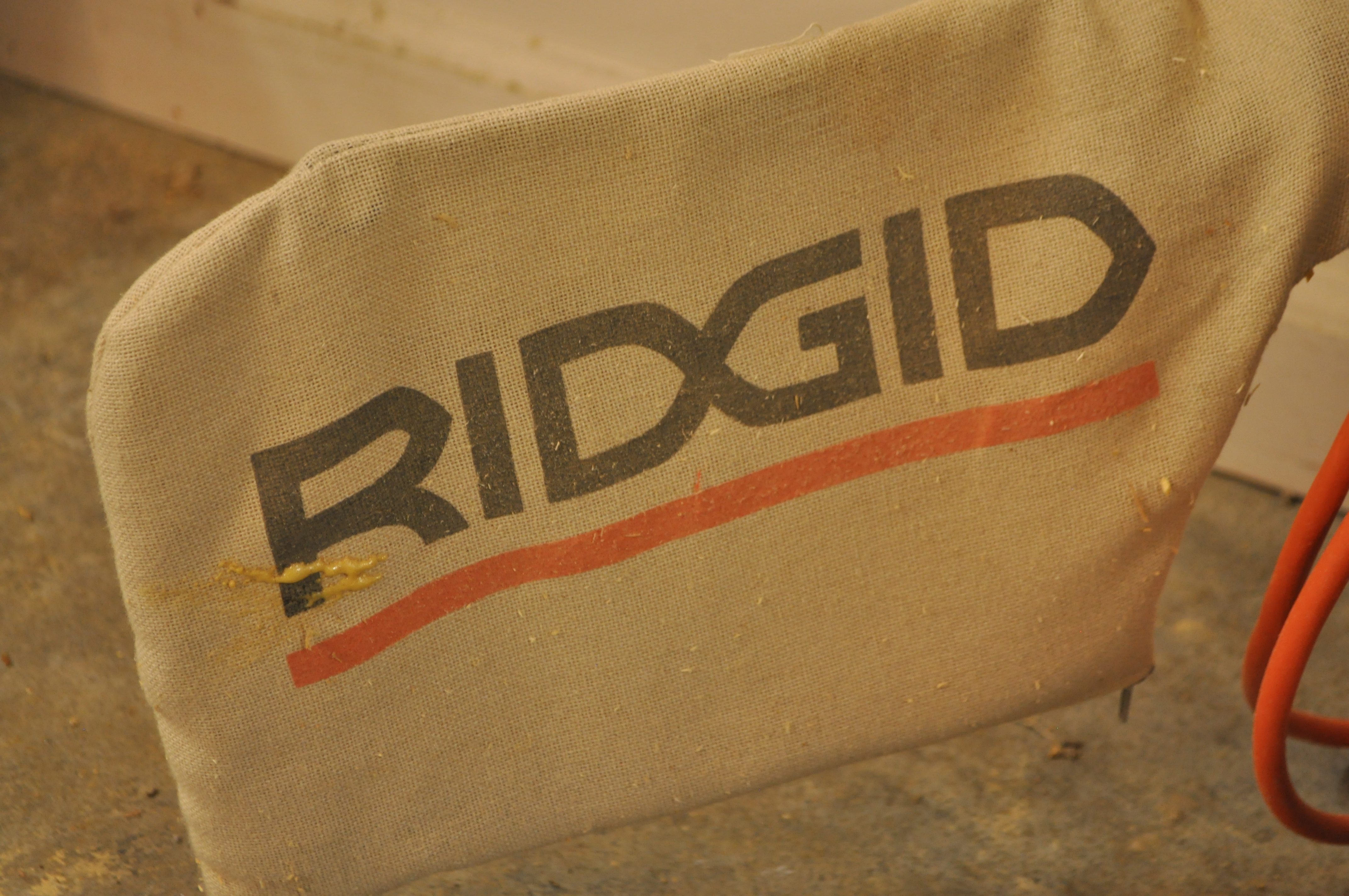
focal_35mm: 72
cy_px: 448
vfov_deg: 18.9
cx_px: 674
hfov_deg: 28.1
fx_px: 2695
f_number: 5.6
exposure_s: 1/15
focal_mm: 48
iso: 800
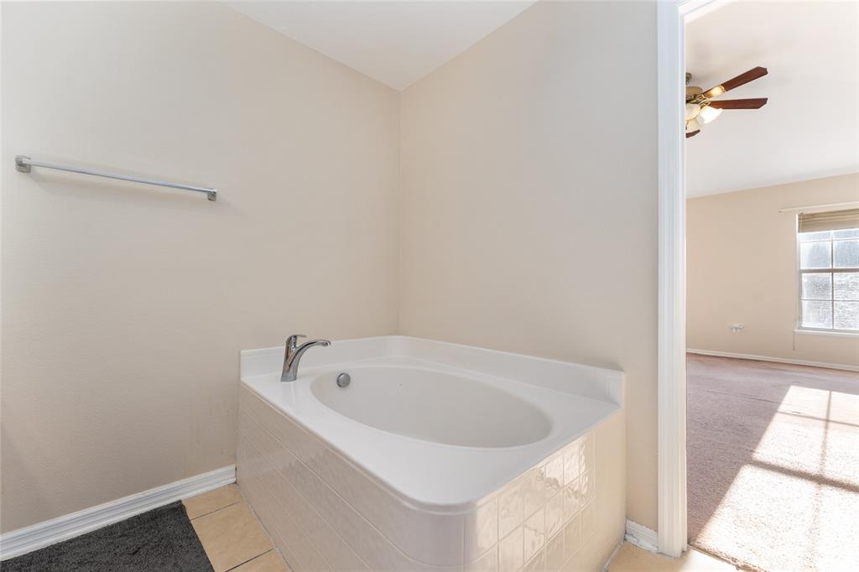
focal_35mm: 14
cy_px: 286
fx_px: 334
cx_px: 430
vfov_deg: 81.2
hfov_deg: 104.3
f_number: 7.1
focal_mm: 14
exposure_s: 1/13
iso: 400
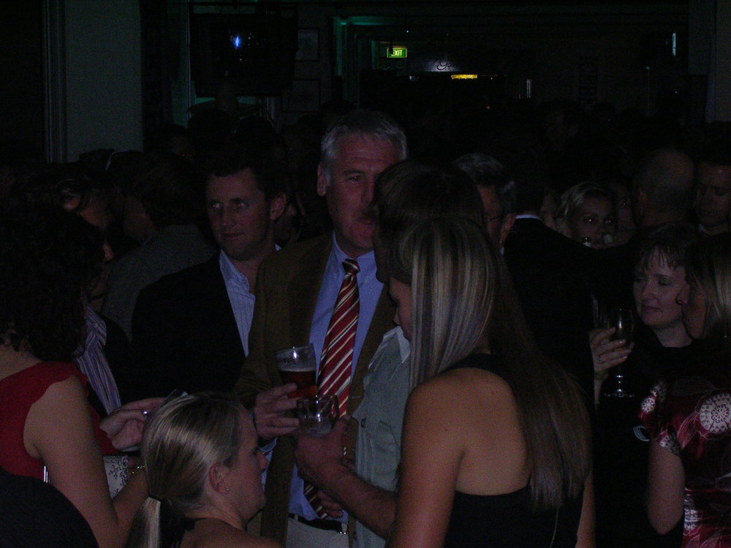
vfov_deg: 12.9
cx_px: 366
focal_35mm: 115
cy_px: 274
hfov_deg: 17.1
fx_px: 2429
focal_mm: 17.4
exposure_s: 1/60.1
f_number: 4.9
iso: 200
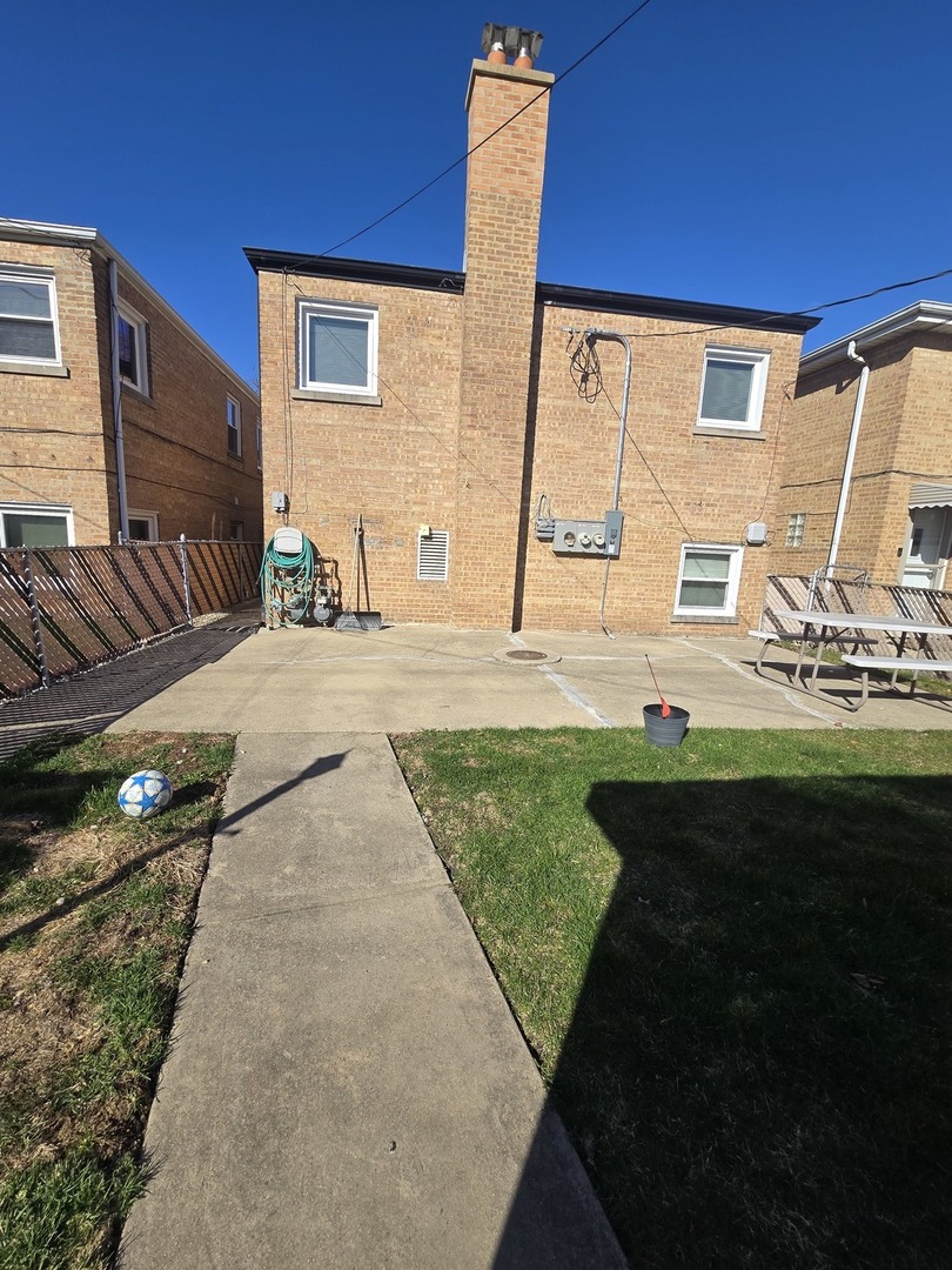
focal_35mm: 13
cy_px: 635
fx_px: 477
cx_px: 476
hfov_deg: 89.9
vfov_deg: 106.2
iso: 50
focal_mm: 2.2
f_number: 2.2
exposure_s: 1/2391
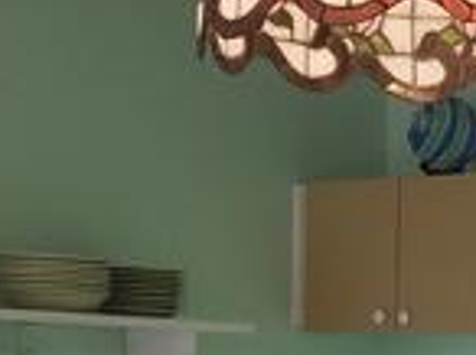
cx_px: 469
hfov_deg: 13.9
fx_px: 1922
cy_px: 508
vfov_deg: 10.3
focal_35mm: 140
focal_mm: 4.2
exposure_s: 1/60
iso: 64
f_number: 1.7
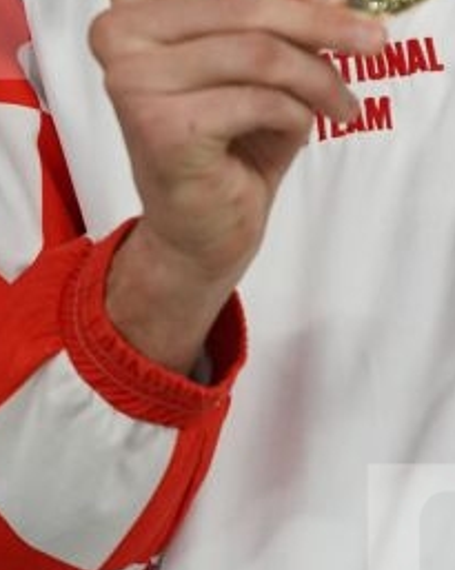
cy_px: -122
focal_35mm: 1755
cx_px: 575
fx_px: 29594
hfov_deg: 0.9
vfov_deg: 1.1
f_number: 2.8
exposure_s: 1/500
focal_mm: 400
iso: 3200
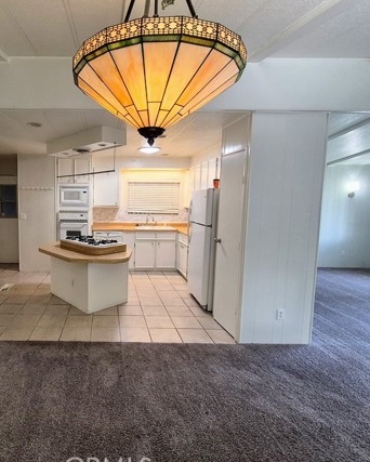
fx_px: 260
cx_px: 103
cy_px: 223
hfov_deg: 67.4
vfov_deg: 83.2
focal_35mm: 19
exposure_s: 1/60
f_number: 2.2
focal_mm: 1.74
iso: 125
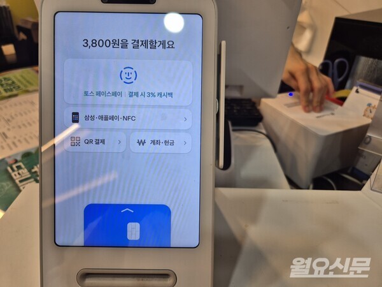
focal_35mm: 23
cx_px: 191
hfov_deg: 73.9
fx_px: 254
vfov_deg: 58.9
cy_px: 144
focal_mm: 5.4
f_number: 1.8
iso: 80
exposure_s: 1/120
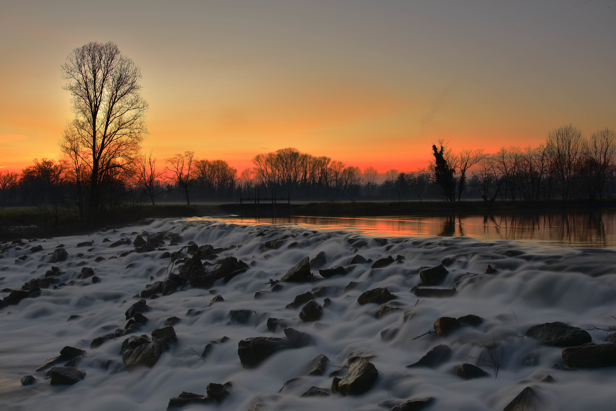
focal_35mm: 38
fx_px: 650
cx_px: 308
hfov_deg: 50.7
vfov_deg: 35.1
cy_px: 206
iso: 64
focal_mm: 38
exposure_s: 5
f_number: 18
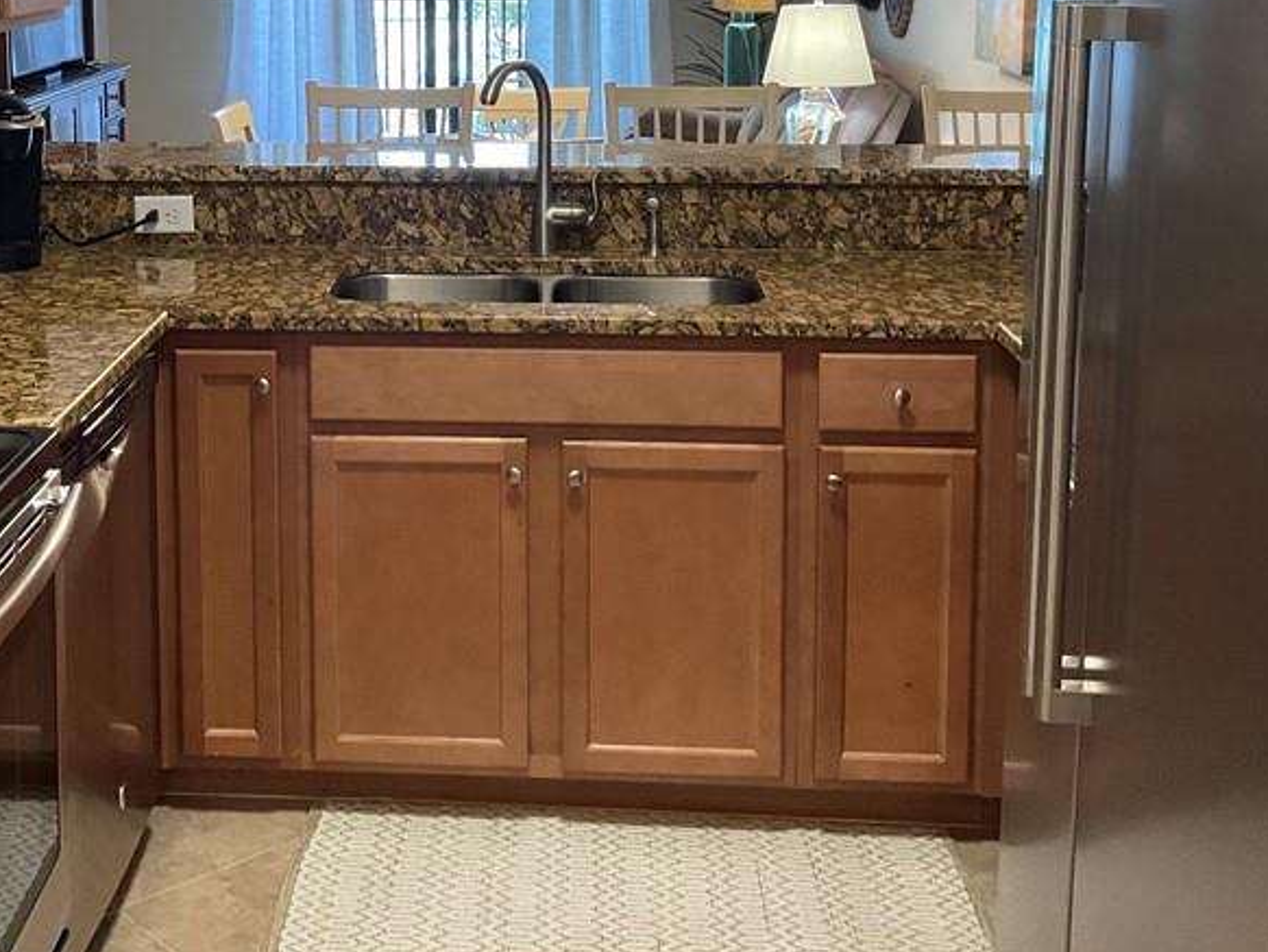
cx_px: 410
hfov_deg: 37.0
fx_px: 1869
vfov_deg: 27.8
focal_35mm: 51
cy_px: 139
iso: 125
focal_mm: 3
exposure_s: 1/60
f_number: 1.8
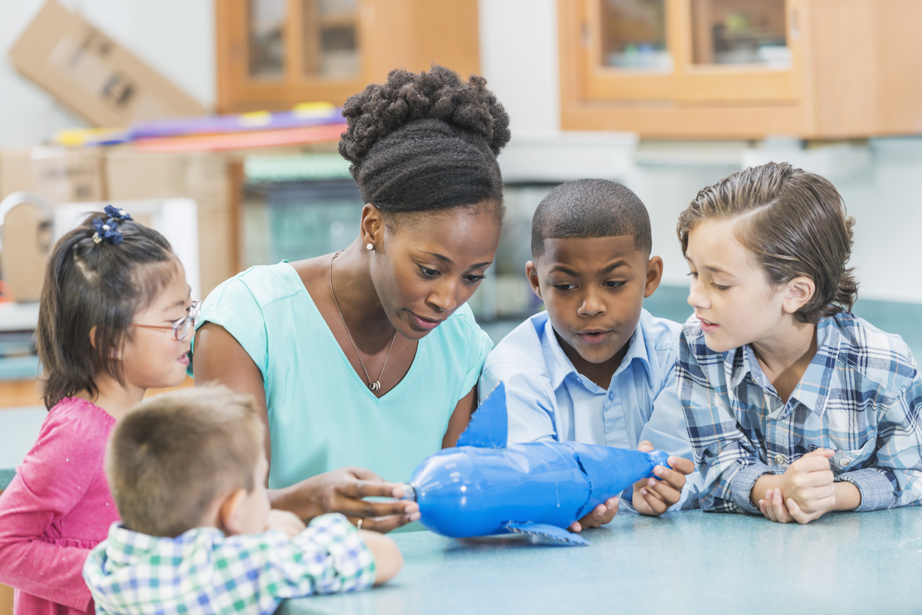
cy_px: 308
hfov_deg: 14.6
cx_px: 461
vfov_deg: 9.8
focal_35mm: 140
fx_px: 3586
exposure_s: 1/200
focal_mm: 140
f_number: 3.5
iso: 400
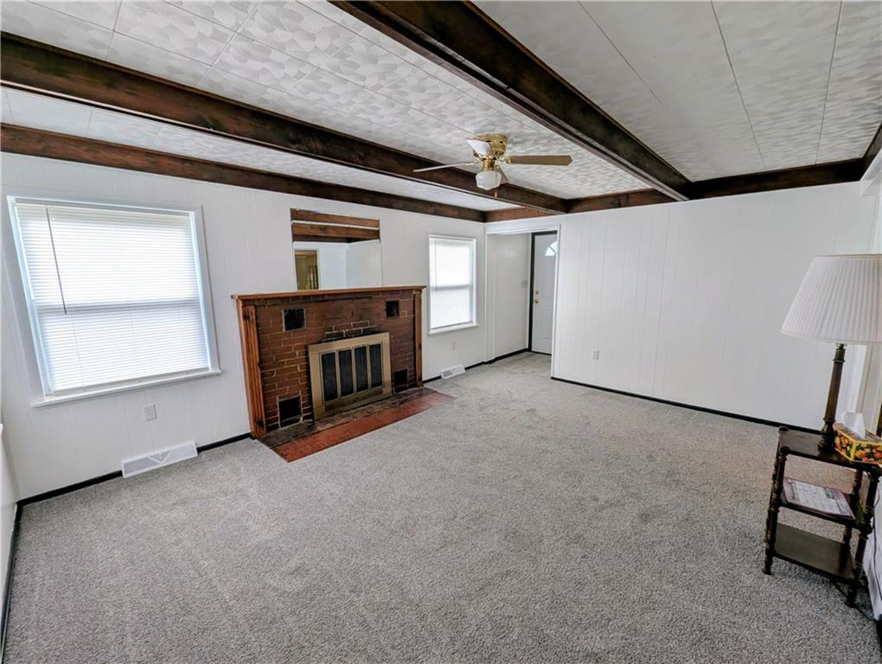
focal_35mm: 13
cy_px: 332
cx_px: 441
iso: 43
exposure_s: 1/96.7
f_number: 2.2
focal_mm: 1.95
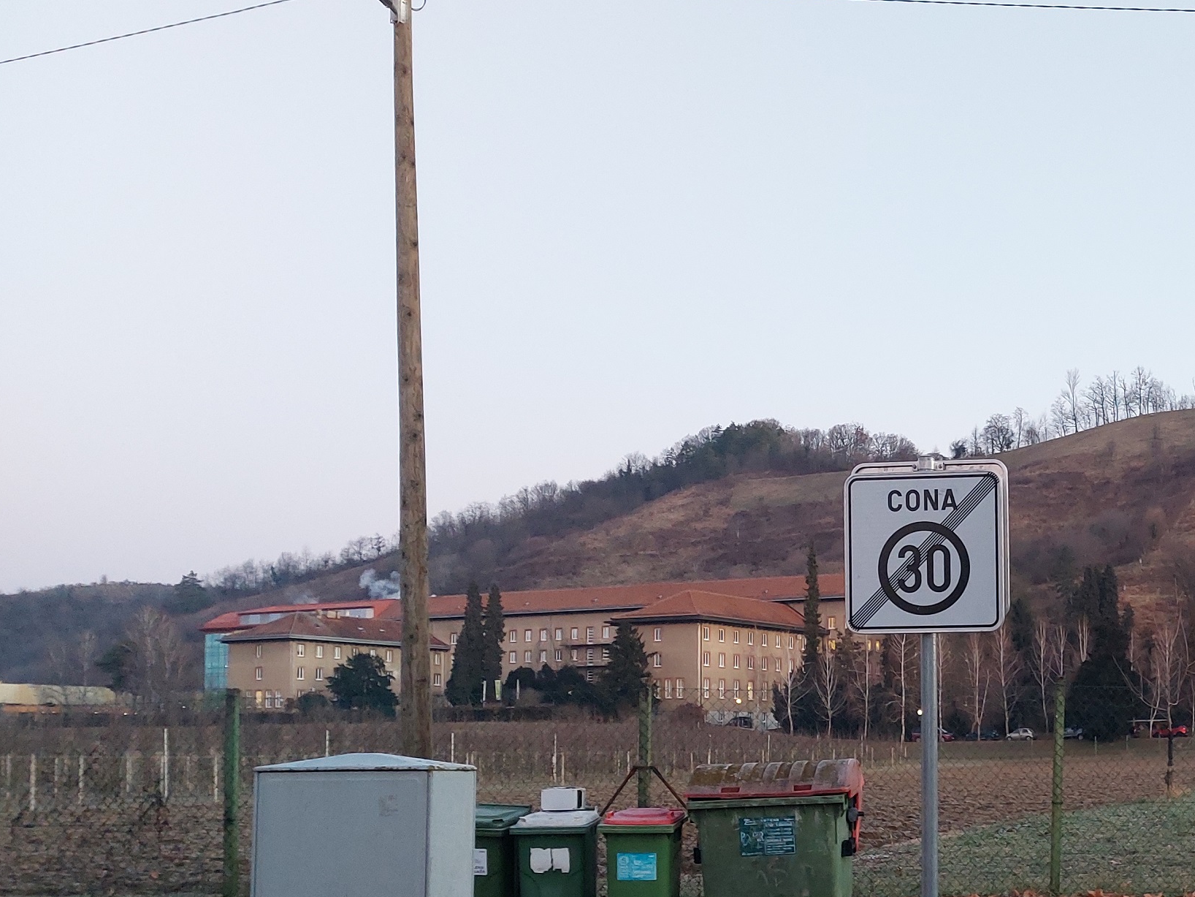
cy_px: 688
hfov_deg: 39.9
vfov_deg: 32.2
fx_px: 1519
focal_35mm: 44
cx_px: 1069
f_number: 1.8
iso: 200
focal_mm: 5.23
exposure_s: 1/50
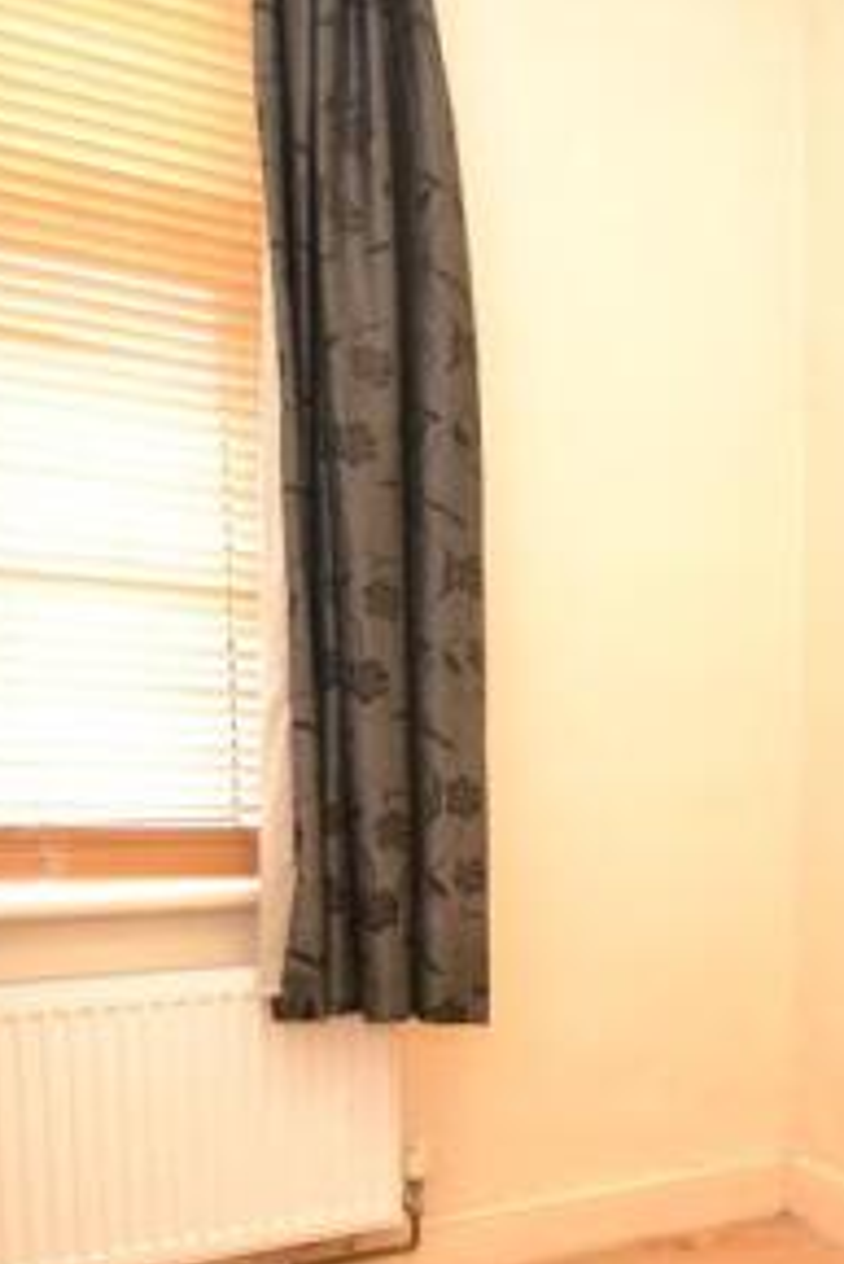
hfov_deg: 38.0
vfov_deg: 54.2
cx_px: 632
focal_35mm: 34
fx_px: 1194
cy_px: 877
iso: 2800
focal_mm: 10
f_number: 3.5
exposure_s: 1/60
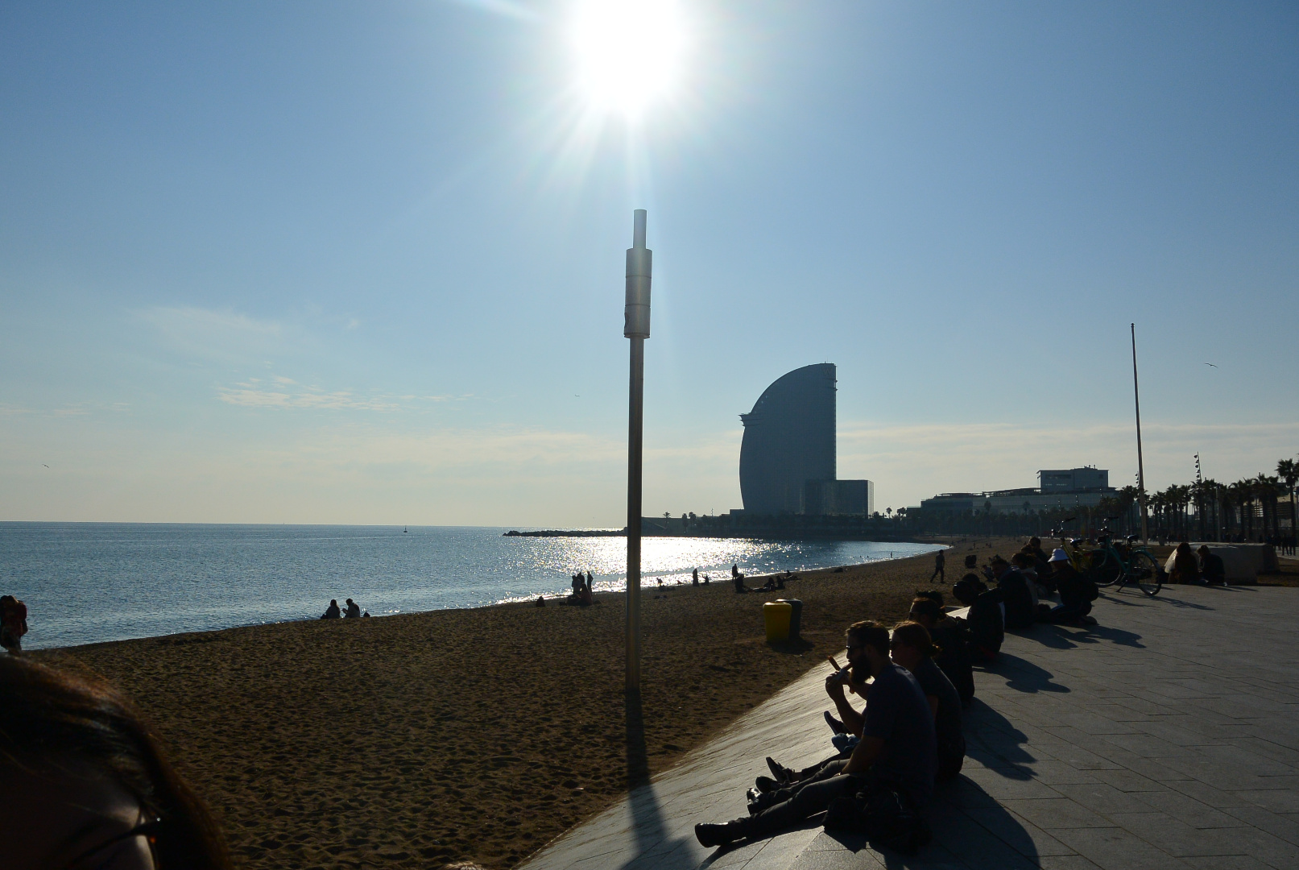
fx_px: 1048
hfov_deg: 63.6
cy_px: 435
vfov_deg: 45.1
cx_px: 650
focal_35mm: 29
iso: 100
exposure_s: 1/3200
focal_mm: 11
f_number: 6.3
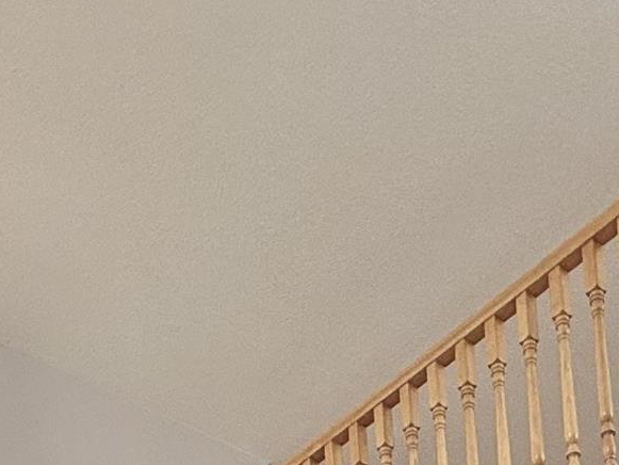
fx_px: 1324
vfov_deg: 13.4
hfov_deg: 26.2
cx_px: 414
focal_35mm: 74
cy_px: 1170
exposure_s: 1/120
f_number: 2.2
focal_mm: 2.22
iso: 64
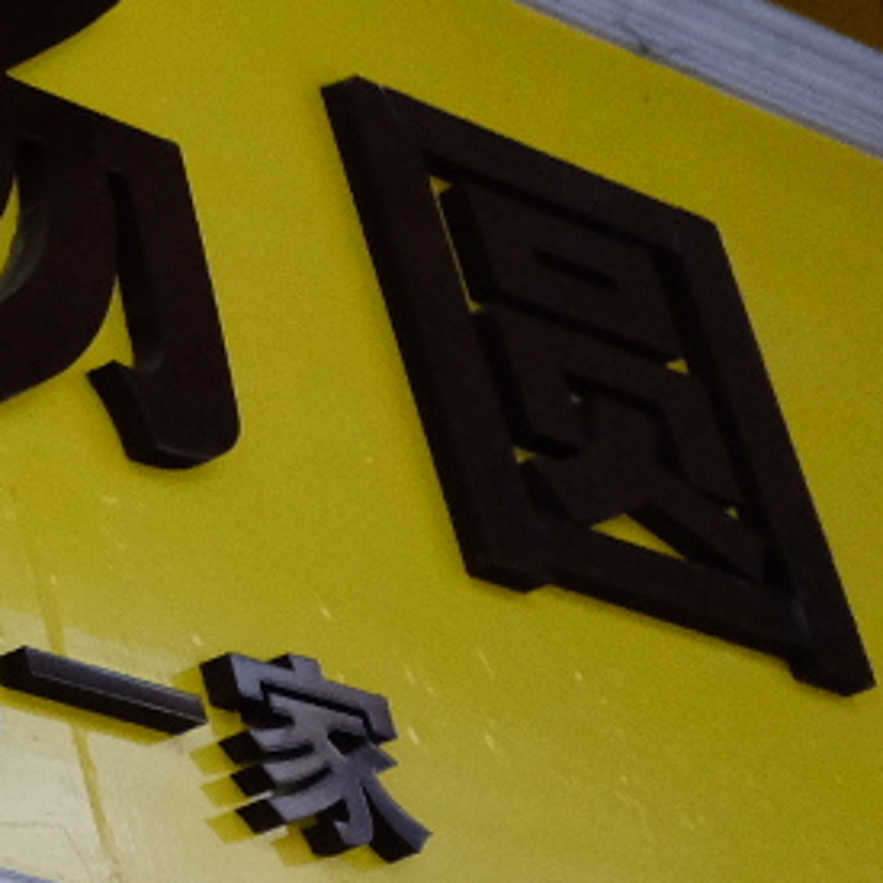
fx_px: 5541
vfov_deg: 9.1
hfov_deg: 7.8
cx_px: -1824
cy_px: 26
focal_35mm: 192
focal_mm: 23
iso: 2500
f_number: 2.2
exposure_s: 1/1600
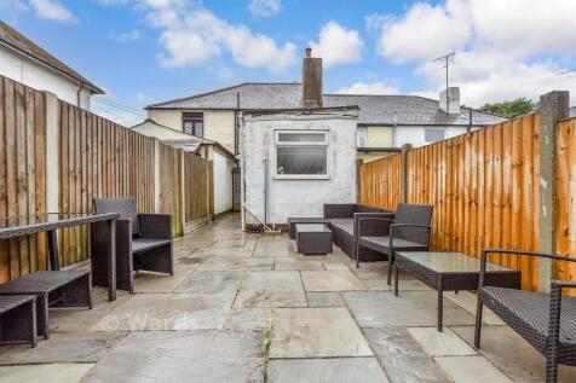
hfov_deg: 100.4
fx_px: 240
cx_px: 288
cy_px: 192
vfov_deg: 77.3
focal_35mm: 15
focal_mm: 10
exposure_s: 1/160
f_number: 8
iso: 400
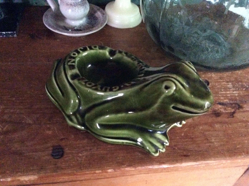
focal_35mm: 32
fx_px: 230
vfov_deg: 44.1
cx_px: 124
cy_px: 93
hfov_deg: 56.9
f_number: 2.4
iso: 800
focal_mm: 3.3
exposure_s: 1/17
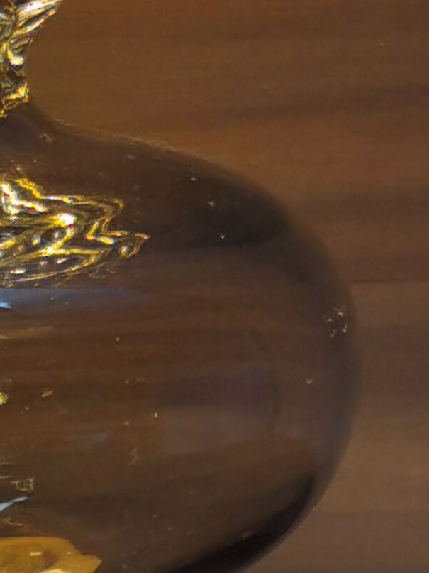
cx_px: -379
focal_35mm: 294
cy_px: 414
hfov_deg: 5.0
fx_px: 4859
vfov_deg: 6.7
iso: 50
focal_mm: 5.56
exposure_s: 1/404
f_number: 1.6
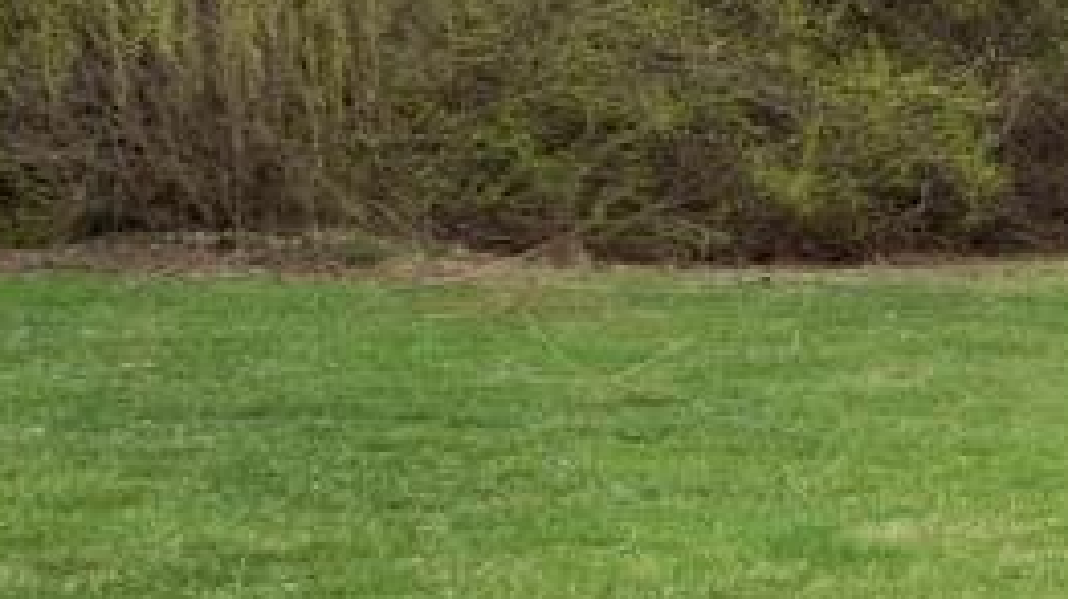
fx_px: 2377
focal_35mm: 84
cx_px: 3012
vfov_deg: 14.4
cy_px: 377
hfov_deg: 12.4
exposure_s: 1/200
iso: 400
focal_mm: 14
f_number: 8
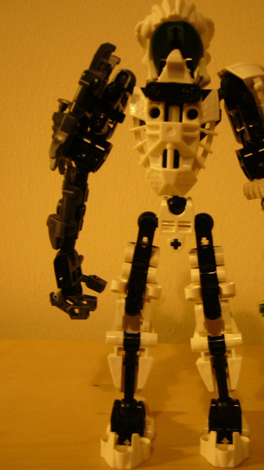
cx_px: 180
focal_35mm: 43
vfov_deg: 47.4
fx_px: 535
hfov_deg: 27.5
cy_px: 242
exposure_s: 1/13
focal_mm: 5.8
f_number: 2.8
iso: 200
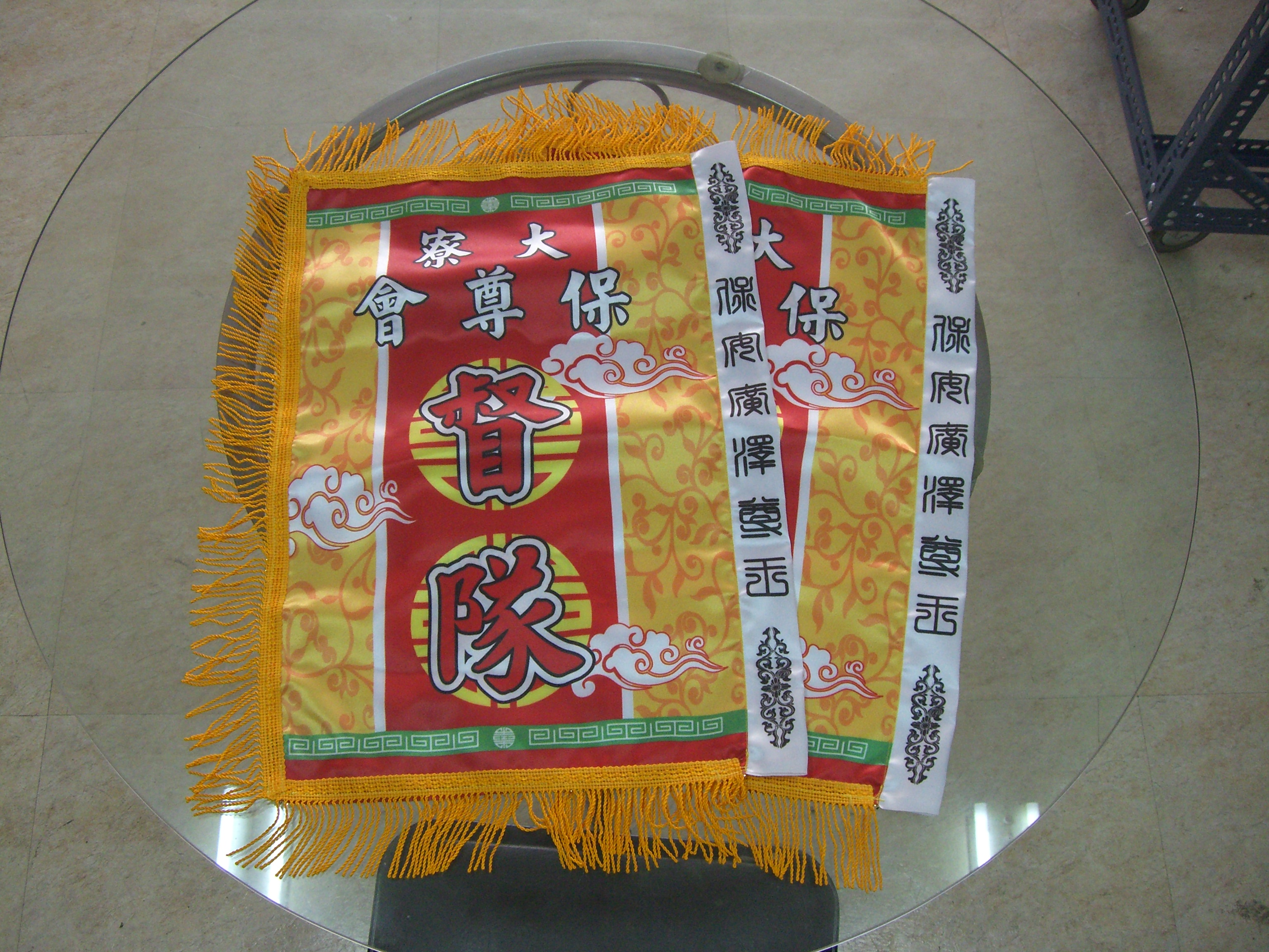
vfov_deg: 37.7
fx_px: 1393
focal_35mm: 38
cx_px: 634
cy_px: 476
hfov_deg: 49.0
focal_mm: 6.2
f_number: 2.7
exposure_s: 1/80
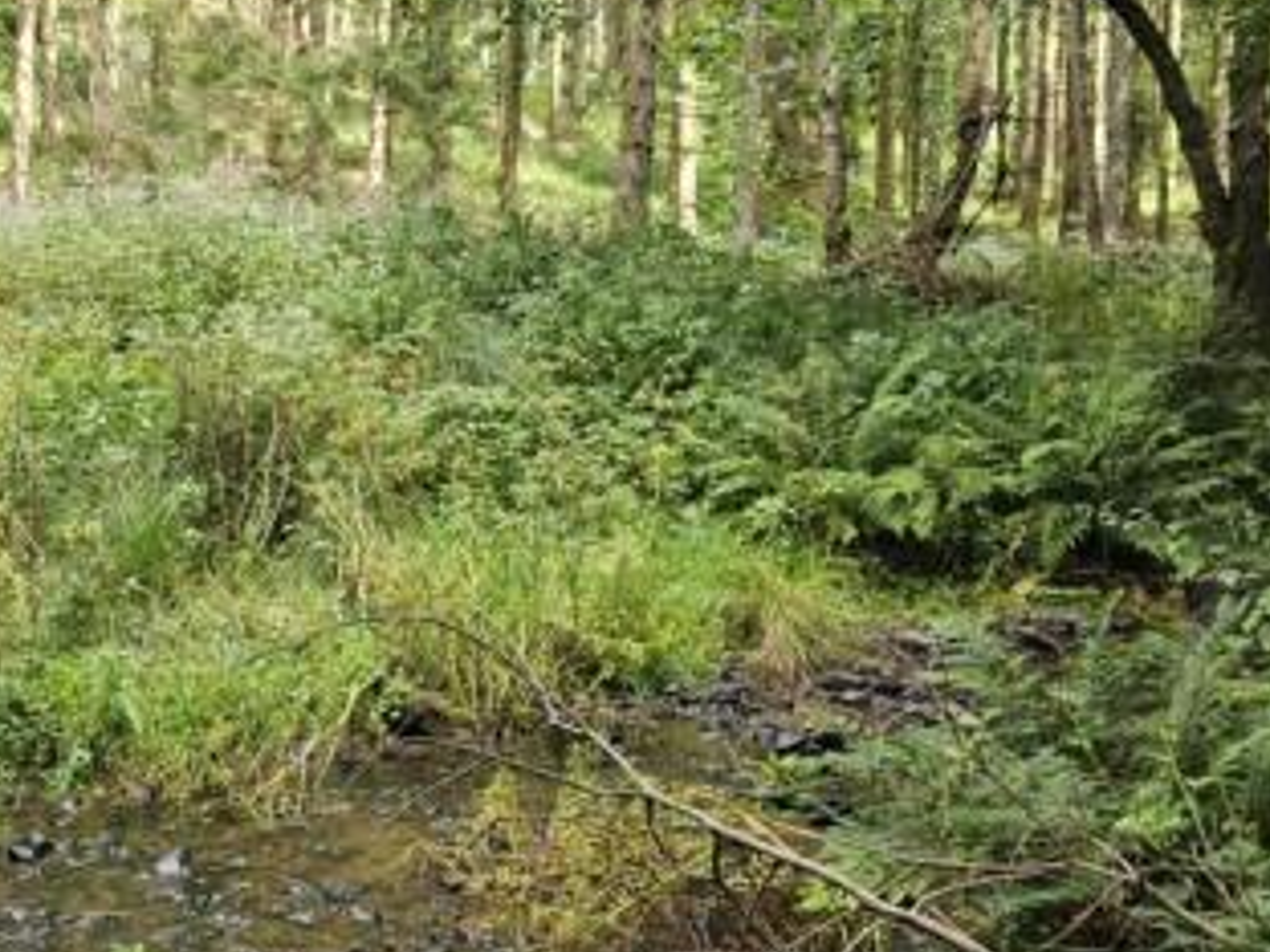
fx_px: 1578
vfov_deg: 33.3
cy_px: 307
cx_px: 124
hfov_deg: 40.5
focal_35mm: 43
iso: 32
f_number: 1.7
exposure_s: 1/180
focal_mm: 6.3
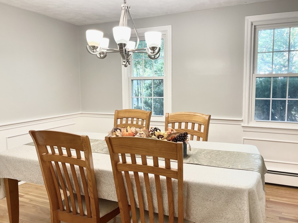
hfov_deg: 63.4
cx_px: 152
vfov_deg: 49.8
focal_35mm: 28
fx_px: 241
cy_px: 108
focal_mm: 5.1
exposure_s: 1/120
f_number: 1.6
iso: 125
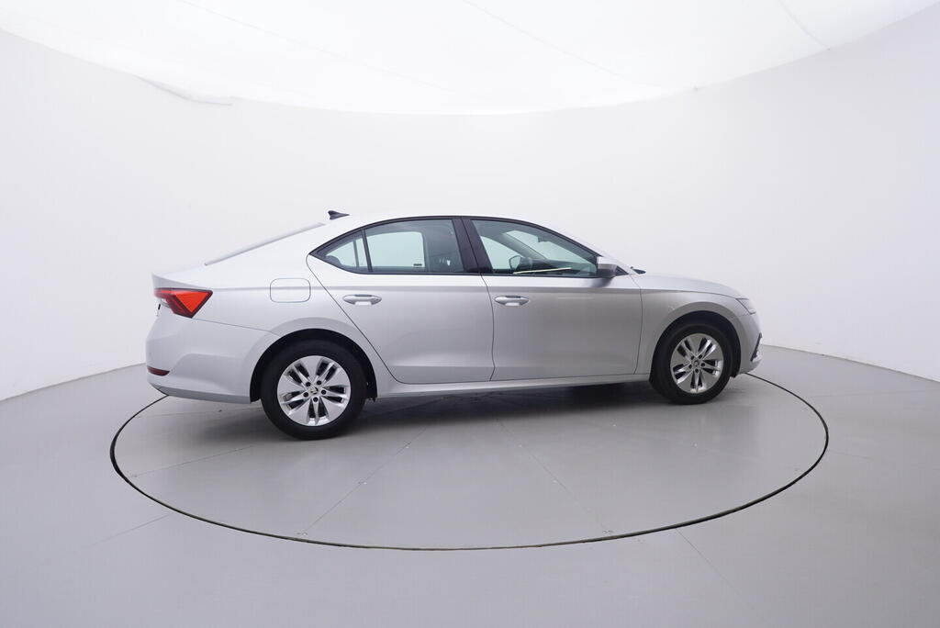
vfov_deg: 56.2
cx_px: 470
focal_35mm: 22
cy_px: 314
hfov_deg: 77.3
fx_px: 588
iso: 200
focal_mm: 15
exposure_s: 1/80
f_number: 5
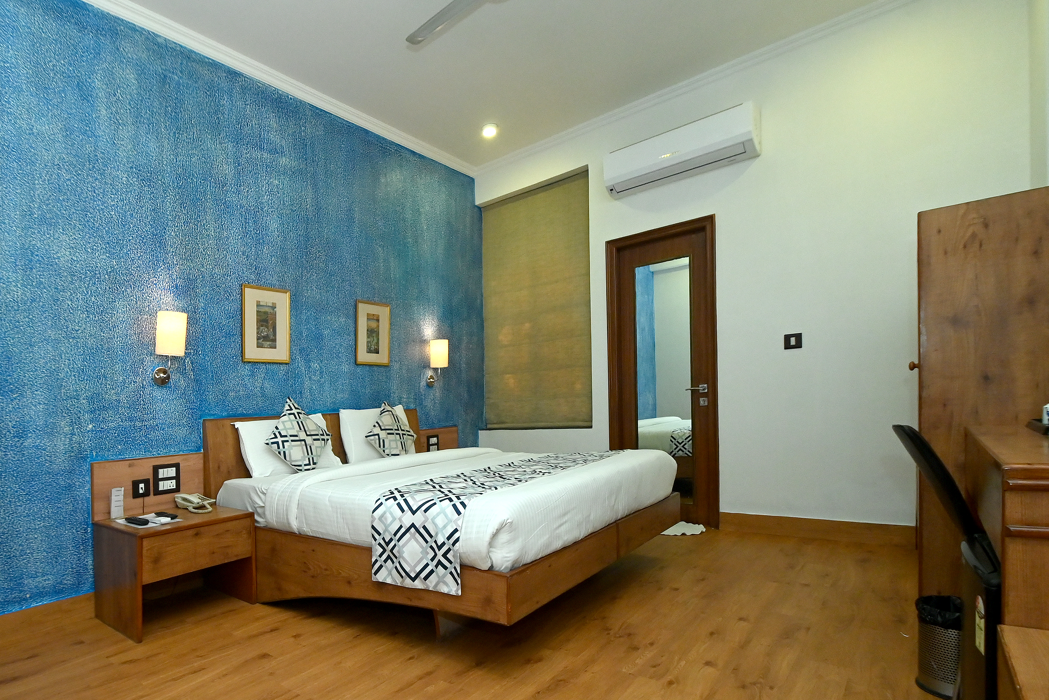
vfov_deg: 77.3
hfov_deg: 100.4
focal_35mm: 15
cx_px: 524
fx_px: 437
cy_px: 350
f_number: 5
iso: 1600
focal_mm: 10
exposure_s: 1/125
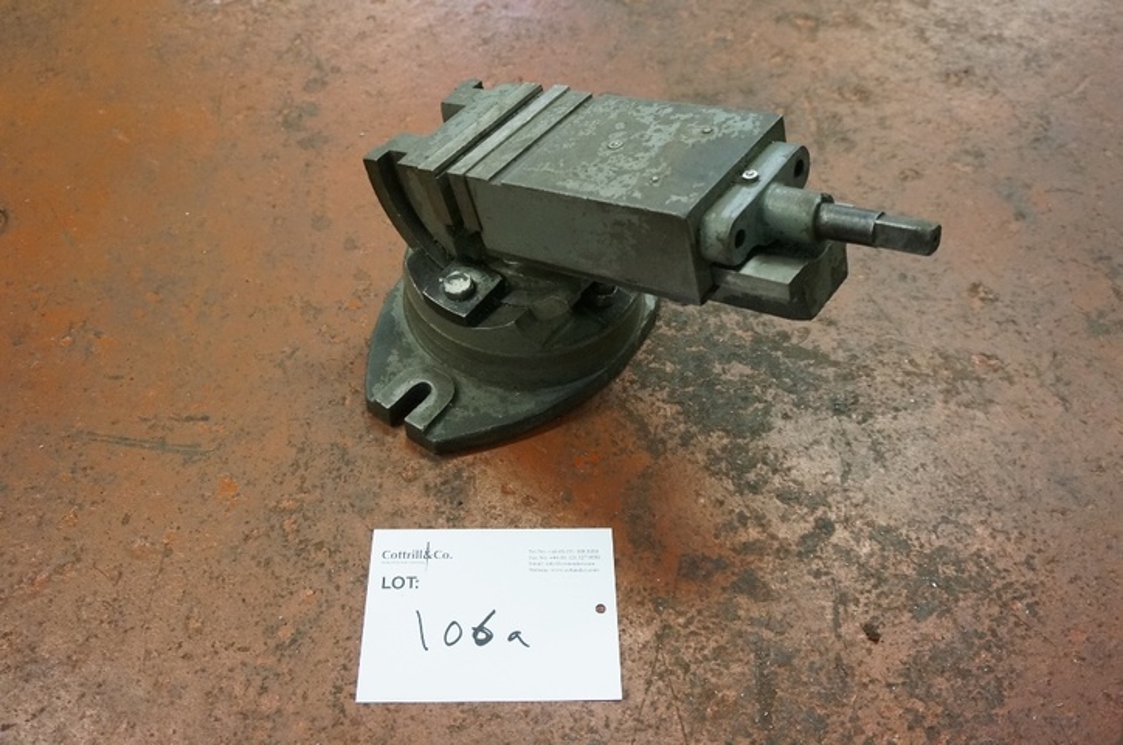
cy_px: 372
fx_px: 1028
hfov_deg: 57.3
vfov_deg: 39.8
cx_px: 562
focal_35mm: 33
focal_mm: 22
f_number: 4
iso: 3200
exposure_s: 1/50
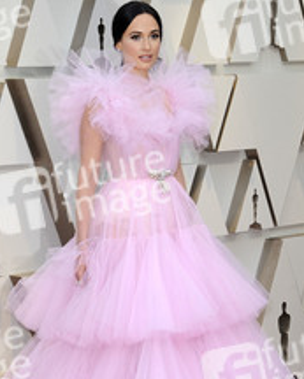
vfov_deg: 16.2
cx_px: 133
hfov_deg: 13.1
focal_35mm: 118
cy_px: 281
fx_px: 1326
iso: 800
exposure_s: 1/250
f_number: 8
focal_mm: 68
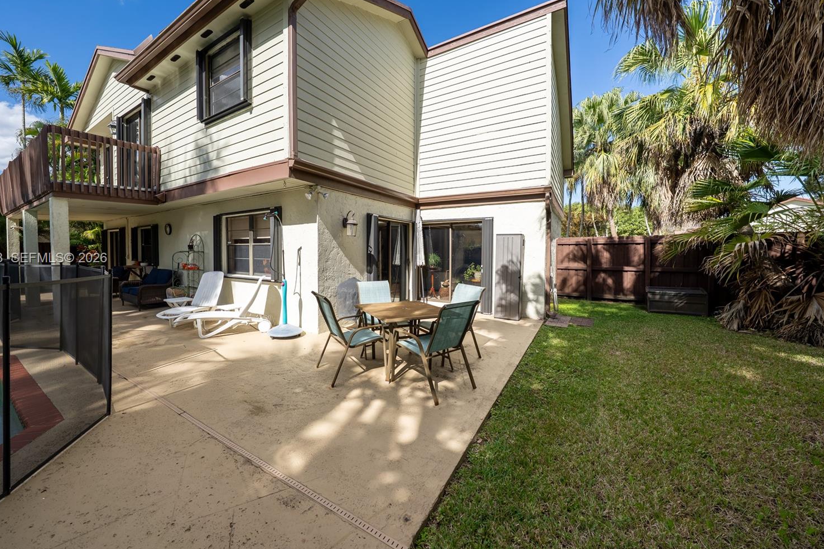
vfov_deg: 85.3
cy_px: 259
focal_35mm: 13
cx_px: 380
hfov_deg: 108.1
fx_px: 297
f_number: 5.6
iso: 50
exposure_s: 1/2000
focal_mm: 12
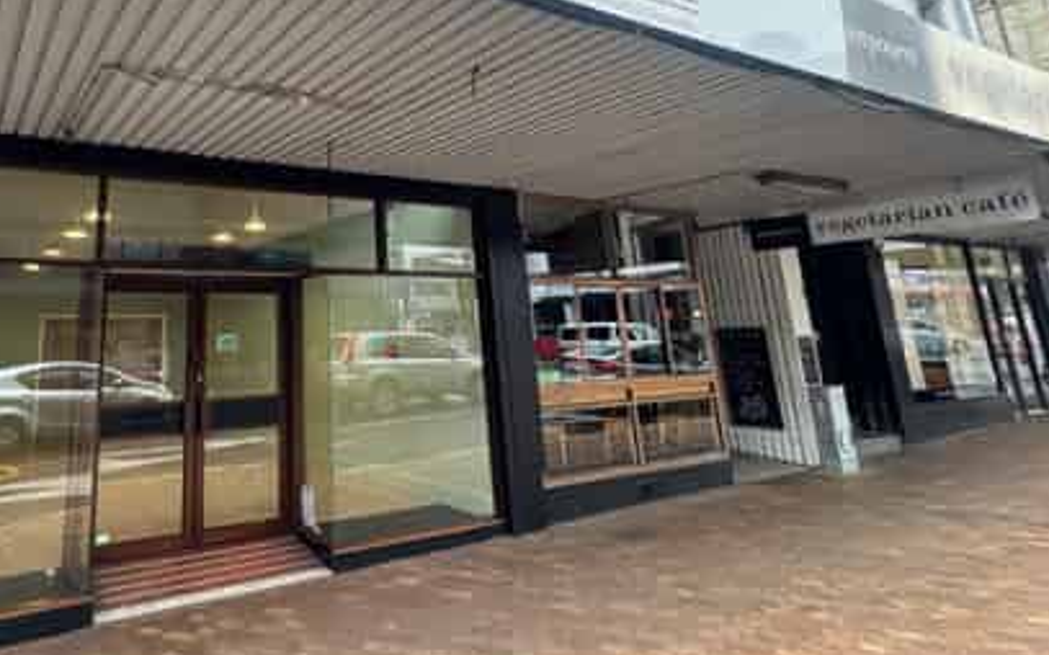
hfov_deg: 71.4
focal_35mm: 24
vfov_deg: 49.2
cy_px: 171
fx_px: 686
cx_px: 309
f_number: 2.2
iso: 160
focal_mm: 2.22
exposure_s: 1/100
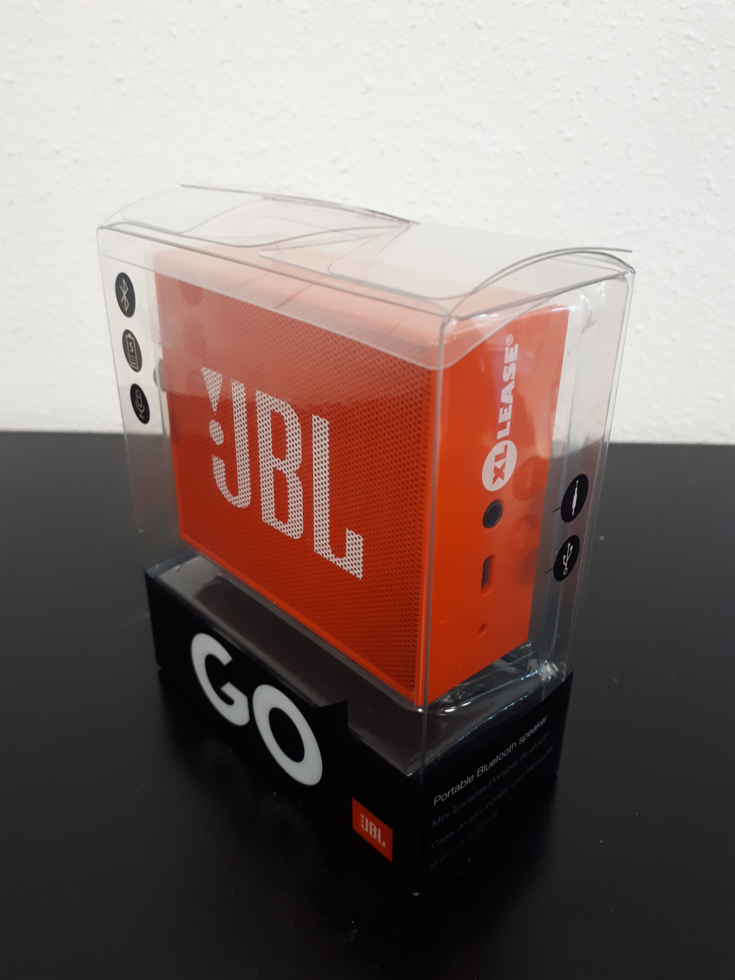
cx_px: 368
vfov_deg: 65.3
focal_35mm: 27
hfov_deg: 51.4
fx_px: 764
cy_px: 490
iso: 200
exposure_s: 1/33
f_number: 1.9
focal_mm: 3.6
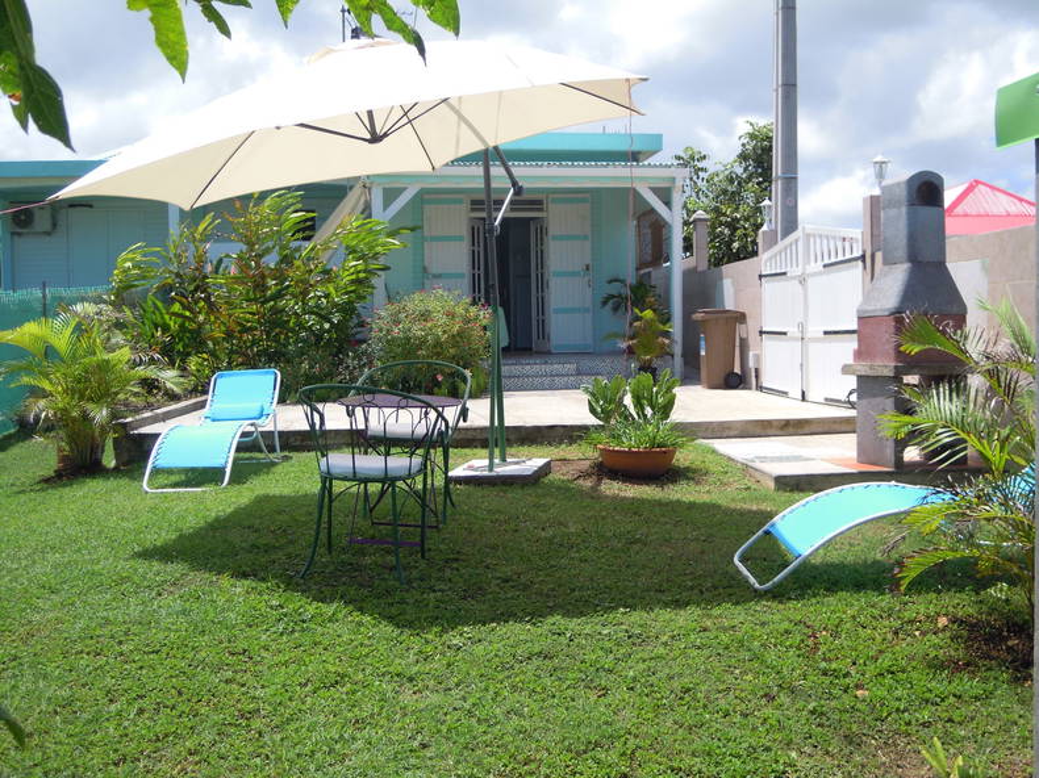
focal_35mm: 36
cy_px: 389
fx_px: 1080
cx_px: 520
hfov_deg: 51.4
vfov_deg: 39.6
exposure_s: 1/160
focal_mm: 6.4
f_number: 8.5
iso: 100
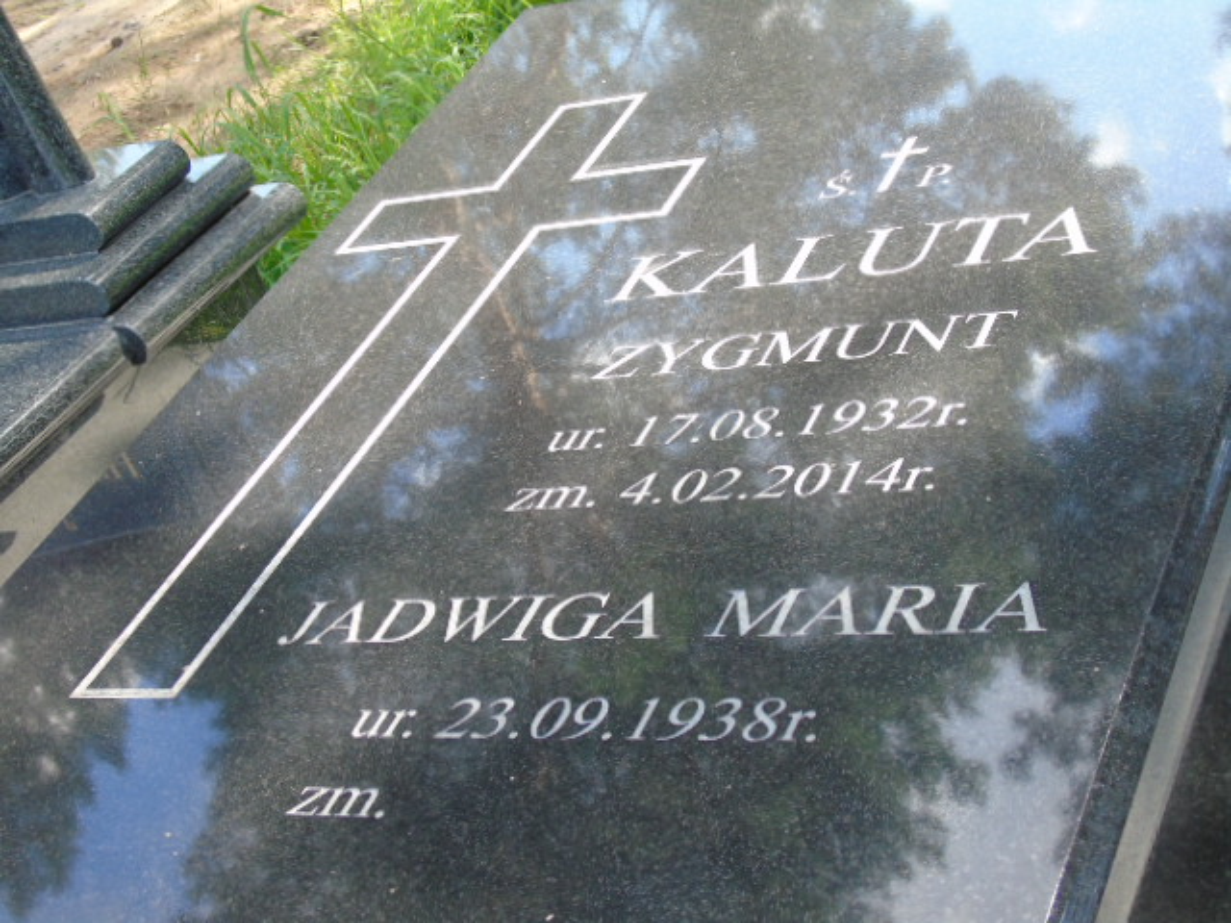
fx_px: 2205
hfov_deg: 31.2
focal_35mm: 62
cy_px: 462
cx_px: 616
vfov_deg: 23.7
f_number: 4.5
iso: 320
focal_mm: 11
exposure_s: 1/250
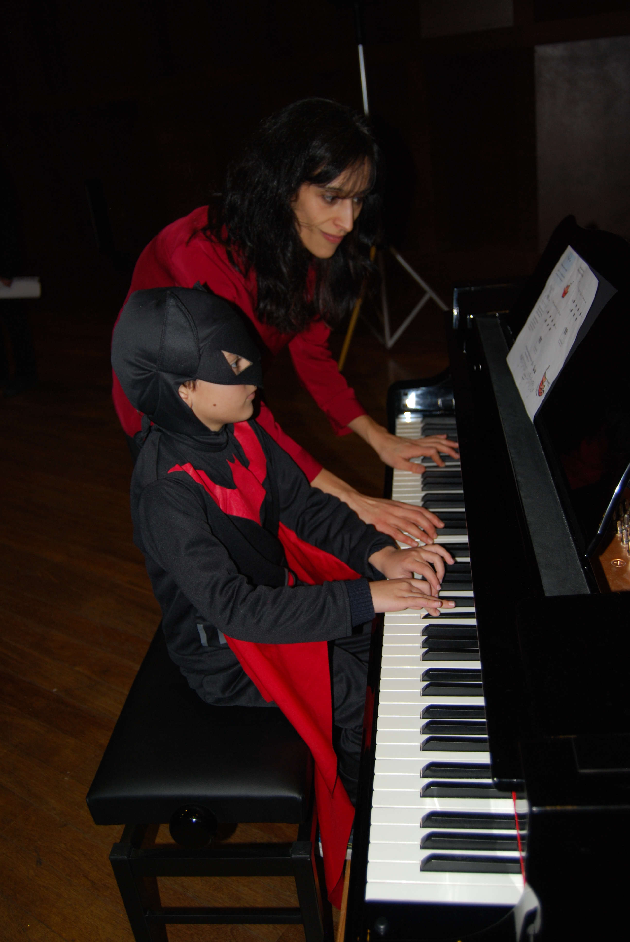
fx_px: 864
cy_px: 471
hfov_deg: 40.1
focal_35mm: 33
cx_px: 315
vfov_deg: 57.2
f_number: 3.8
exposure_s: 1/60
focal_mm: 22
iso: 200
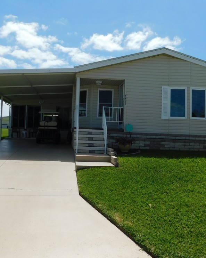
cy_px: 131
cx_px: 89
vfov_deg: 57.2
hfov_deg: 47.0
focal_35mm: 31
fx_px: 236
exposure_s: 1/800
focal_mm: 4
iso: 125
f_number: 6
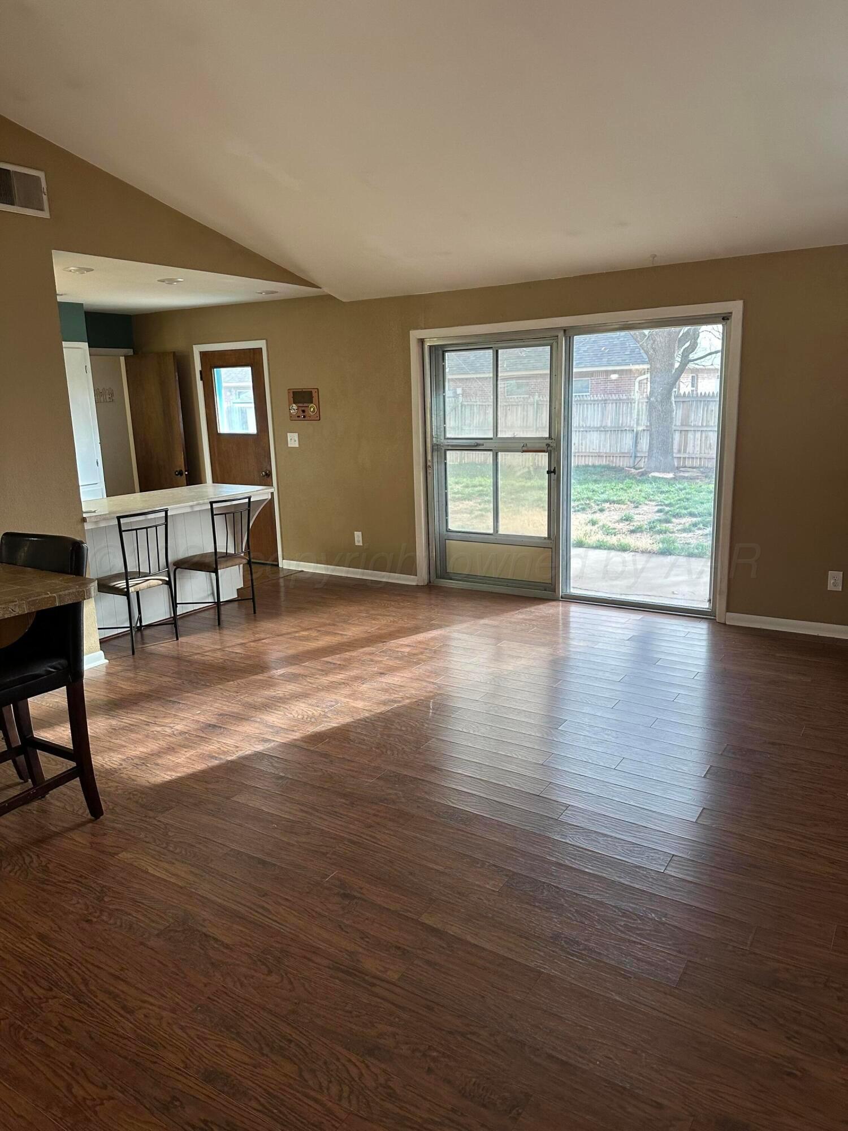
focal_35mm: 24
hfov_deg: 56.8
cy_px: 566
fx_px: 784
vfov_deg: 71.6
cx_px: 424
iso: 160
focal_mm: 6.86
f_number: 1.78
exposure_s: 1/120
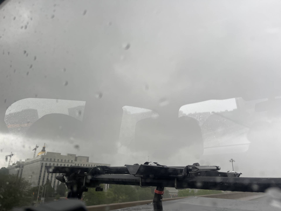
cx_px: 140
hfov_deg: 67.3
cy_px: 106
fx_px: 211
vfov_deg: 53.1
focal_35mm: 26
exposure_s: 1/121
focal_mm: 5.1
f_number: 1.6
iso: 64
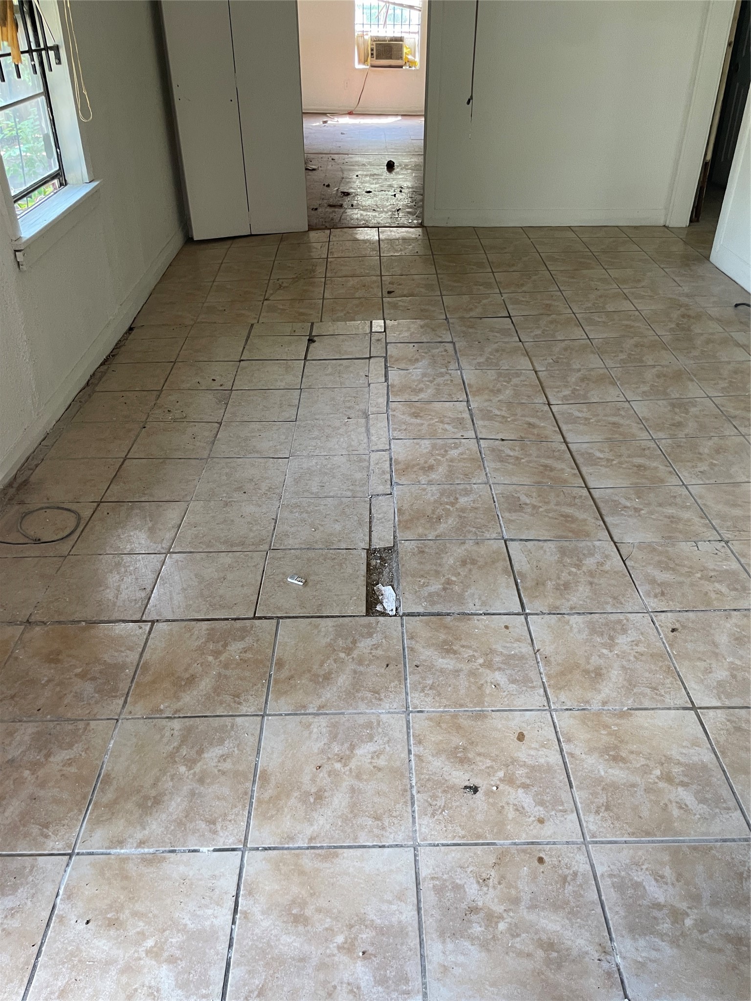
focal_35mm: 26
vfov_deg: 67.3
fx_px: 752
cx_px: 376
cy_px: 500
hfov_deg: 53.1
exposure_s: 1/73
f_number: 1.6
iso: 125
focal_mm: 4.2
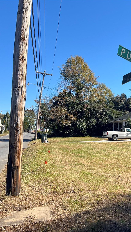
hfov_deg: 28.2
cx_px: 147
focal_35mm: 38
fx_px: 235
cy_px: 116
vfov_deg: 52.8
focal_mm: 5.7
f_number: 1.5
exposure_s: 1/2299
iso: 50
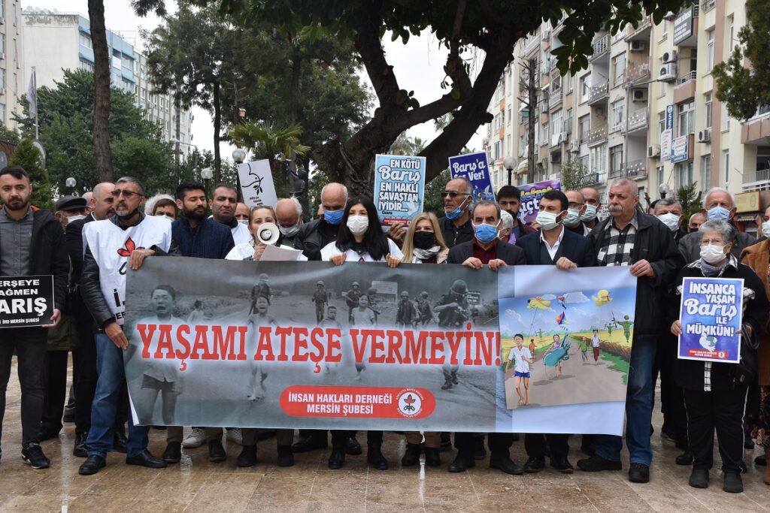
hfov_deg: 43.6
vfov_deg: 29.9
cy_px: 256
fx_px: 963
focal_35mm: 45
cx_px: 385
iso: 320
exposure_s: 1/250
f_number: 8
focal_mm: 30
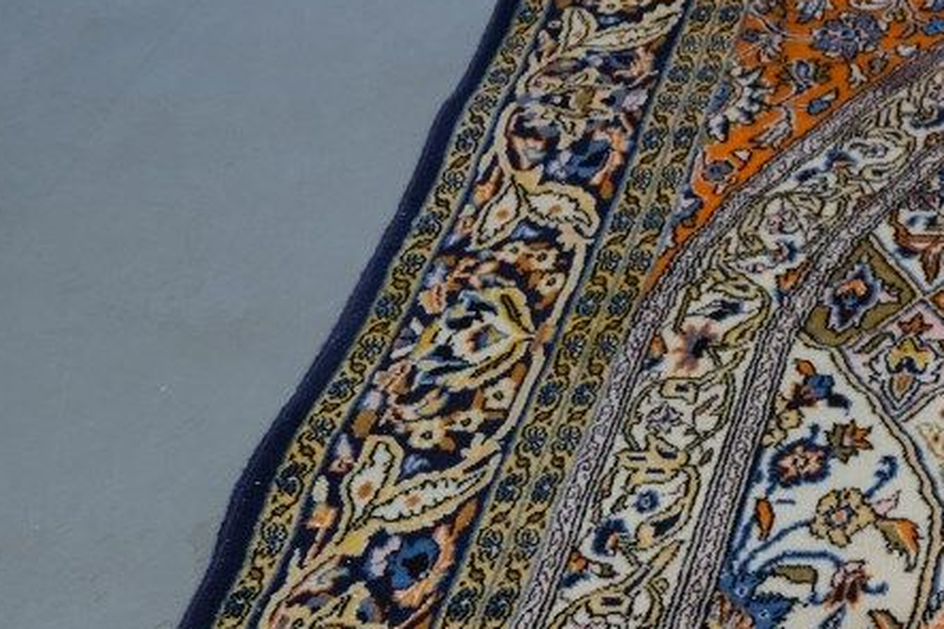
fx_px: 2333
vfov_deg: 15.1
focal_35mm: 89
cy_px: 640
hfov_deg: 20.3
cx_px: 1325
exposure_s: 1/28
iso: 320
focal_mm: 20.5
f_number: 3.2
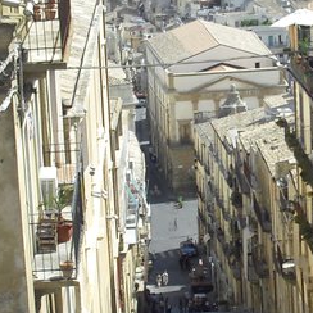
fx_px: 1442
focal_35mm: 141
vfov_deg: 12.4
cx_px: 260
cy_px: 118
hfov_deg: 12.3
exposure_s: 1/200
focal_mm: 6.2
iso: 100
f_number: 8
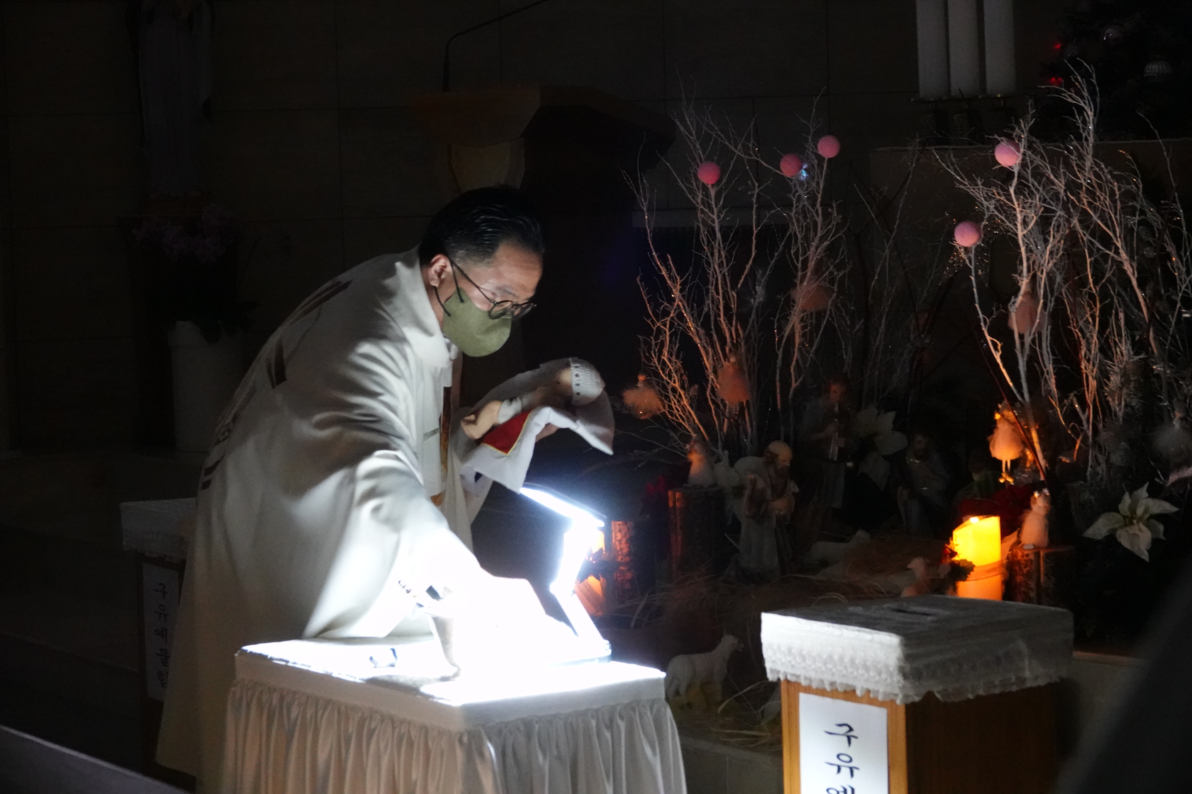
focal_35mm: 91
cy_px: 397
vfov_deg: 15.0
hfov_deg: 22.4
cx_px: 596
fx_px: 3013
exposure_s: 1/8
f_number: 3.5
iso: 3200
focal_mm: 33.51
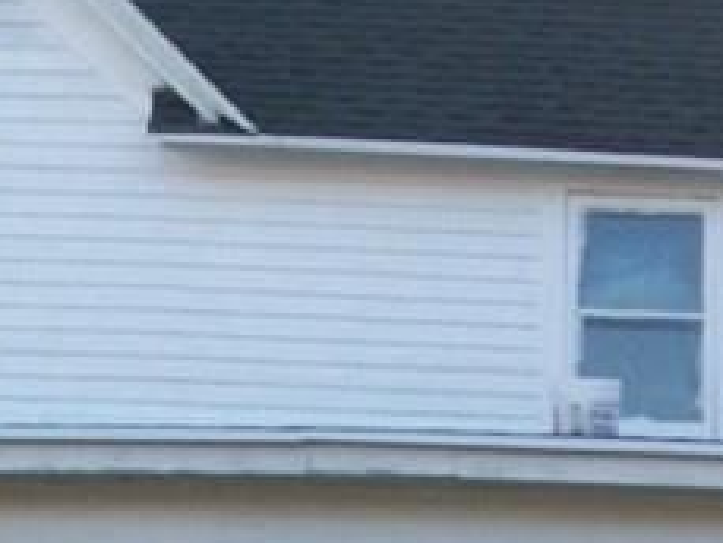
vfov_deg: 8.9
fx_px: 3364
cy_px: 941
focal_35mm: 161
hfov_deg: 12.2
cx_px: 669
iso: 64
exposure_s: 1/400
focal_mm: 6
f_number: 2.7
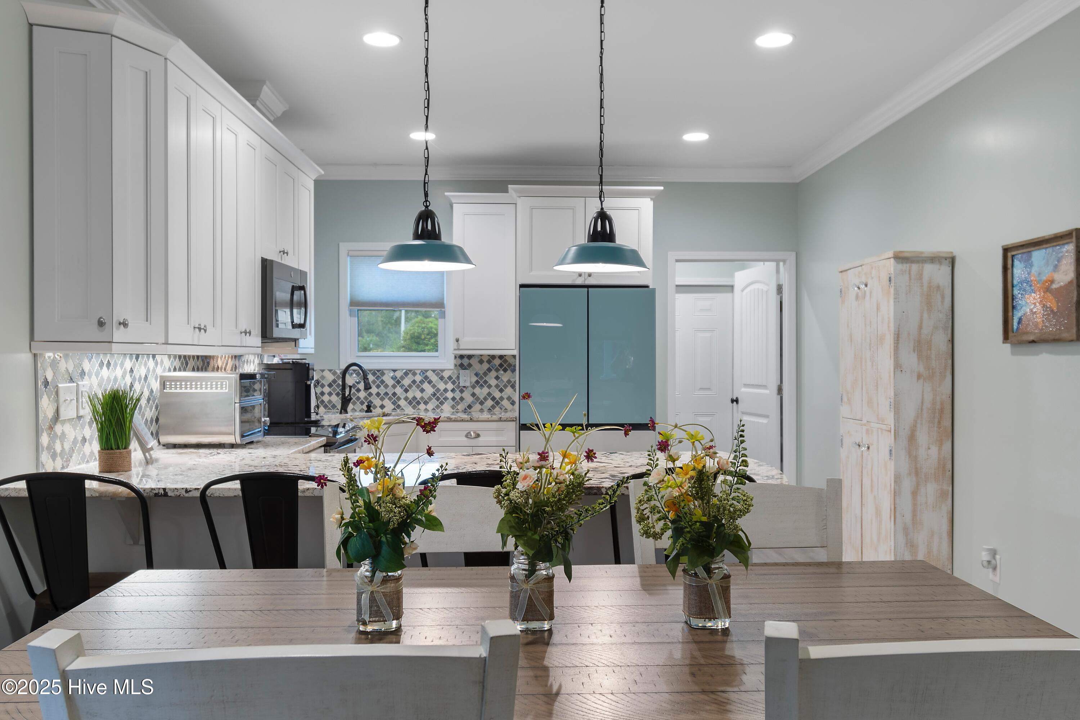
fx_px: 900
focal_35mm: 30
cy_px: 360
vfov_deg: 43.6
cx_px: 540
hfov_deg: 61.9
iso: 100
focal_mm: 20
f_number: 5.6
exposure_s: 1
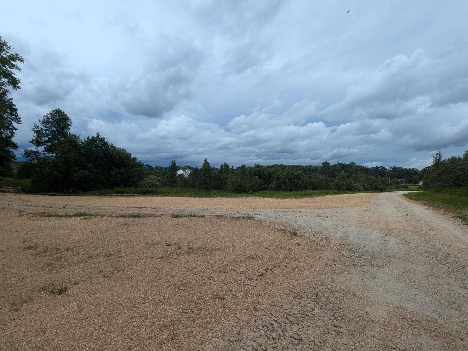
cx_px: 226
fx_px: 189
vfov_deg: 85.6
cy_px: 186
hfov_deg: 102.0
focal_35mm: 14
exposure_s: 1/1027
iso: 47
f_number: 2.2
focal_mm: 1.95
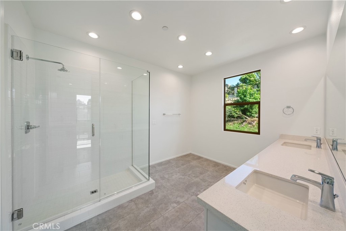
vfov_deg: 90.0
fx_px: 115
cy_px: 116
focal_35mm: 12
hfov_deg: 112.6
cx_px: 173
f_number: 8
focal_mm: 12
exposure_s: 1/30
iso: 800
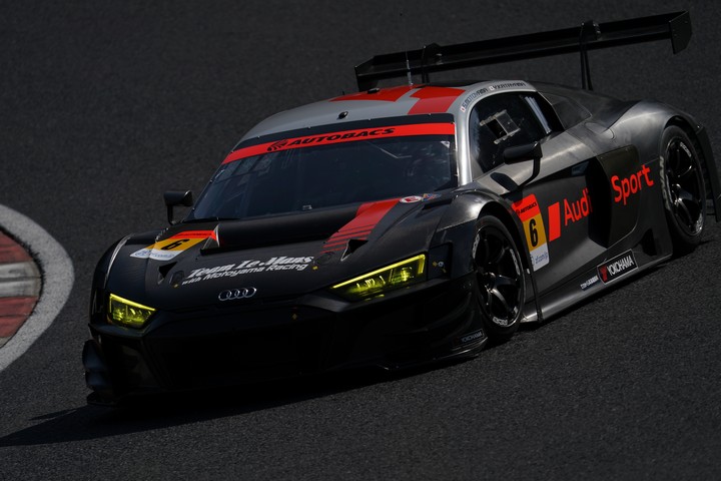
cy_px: 240
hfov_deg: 4.8
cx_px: 360
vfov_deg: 3.2
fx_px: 8611
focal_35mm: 430
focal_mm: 430
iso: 100
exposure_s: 1/1250
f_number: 6.3
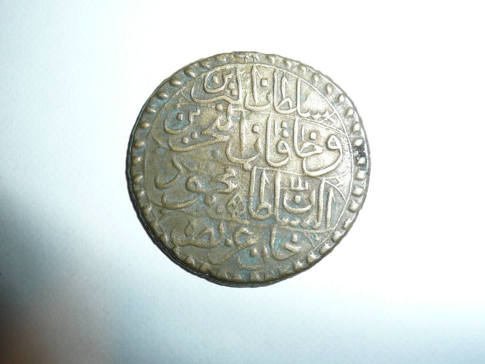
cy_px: 182
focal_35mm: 38
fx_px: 532
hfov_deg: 49.0
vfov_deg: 37.7
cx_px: 242
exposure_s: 1/30
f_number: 3.5
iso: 100
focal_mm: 5.2
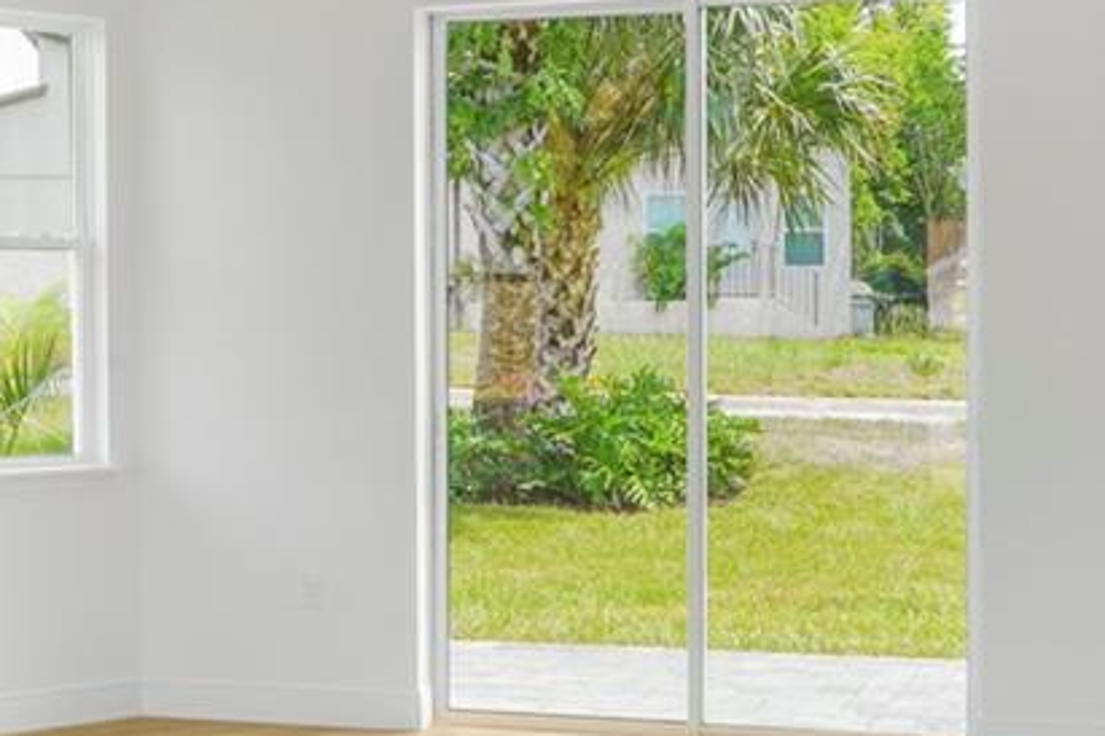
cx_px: 341
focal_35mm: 70
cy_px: 347
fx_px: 2148
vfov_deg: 19.5
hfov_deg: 28.6
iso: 100
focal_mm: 12
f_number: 3.5
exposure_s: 1/160
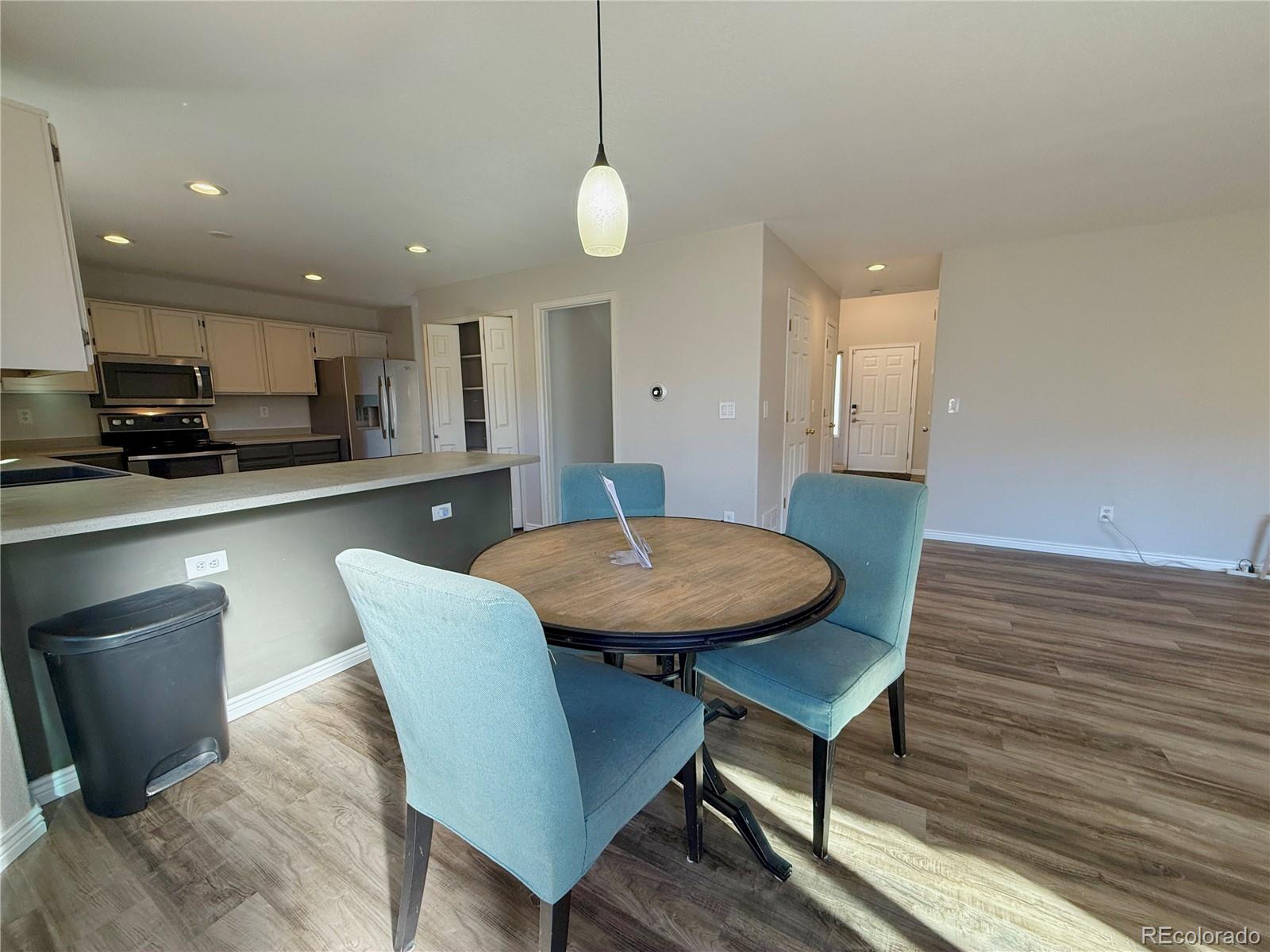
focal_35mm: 14
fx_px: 514
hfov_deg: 102.1
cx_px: 635
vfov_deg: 85.7
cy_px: 476
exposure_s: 1/120
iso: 160
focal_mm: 2.22
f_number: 2.2
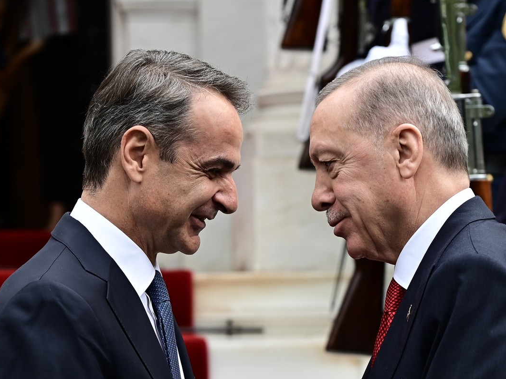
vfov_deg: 15.1
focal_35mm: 98
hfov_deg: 20.0
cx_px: 273
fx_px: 1433
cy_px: 189
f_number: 4
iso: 200
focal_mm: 90
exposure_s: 1/400
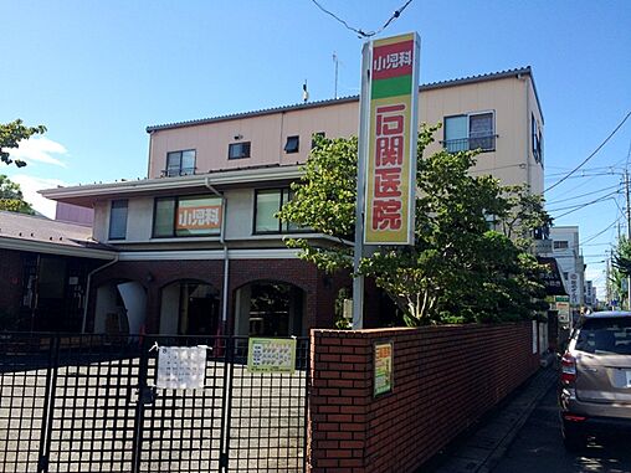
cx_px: 316
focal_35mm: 29
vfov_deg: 48.2
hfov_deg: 61.7
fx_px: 529
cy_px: 236
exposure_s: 1/1466
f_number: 2.2
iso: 32
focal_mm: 4.15
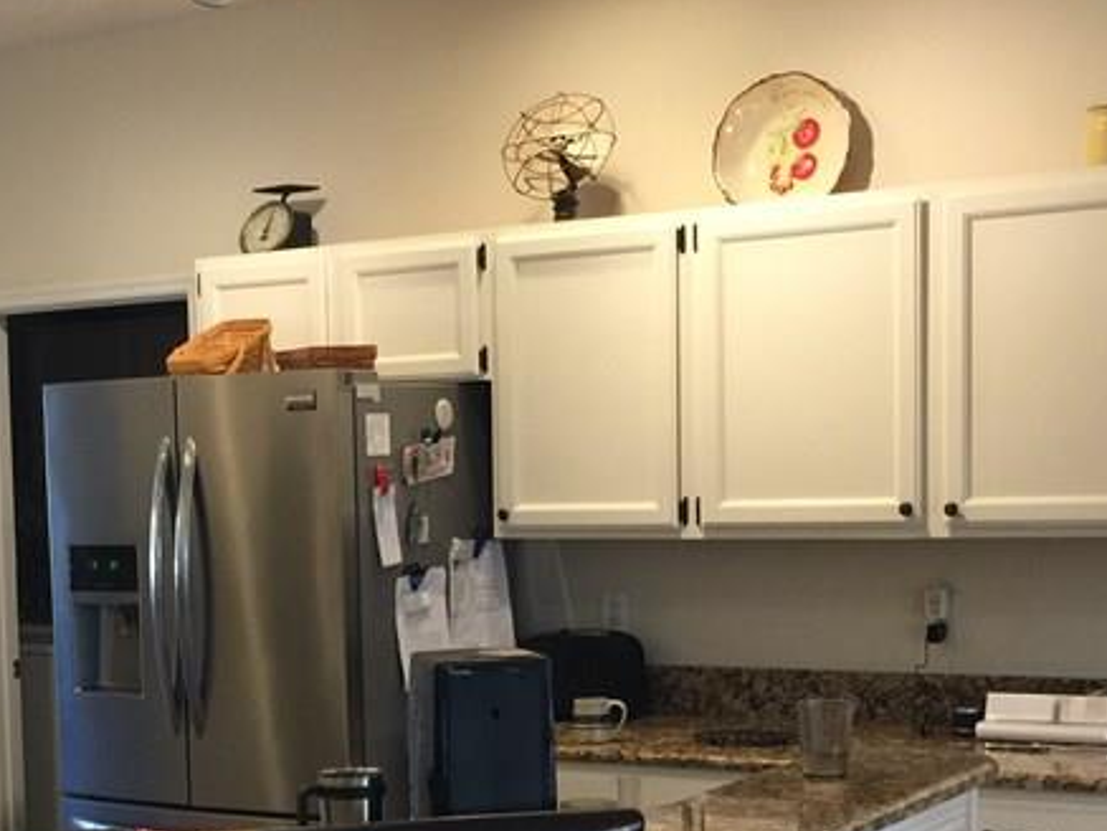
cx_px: 256
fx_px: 2175
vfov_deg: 21.4
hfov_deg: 28.1
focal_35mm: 68
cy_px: 659
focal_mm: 4.15
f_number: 2.2
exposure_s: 1/15
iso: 80
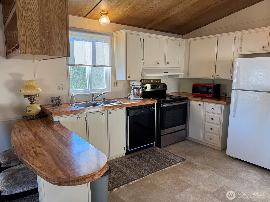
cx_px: 135
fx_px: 187
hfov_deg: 71.6
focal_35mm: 24
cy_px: 101
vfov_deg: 56.8
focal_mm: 6.76
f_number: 1.78
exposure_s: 1/120
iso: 100
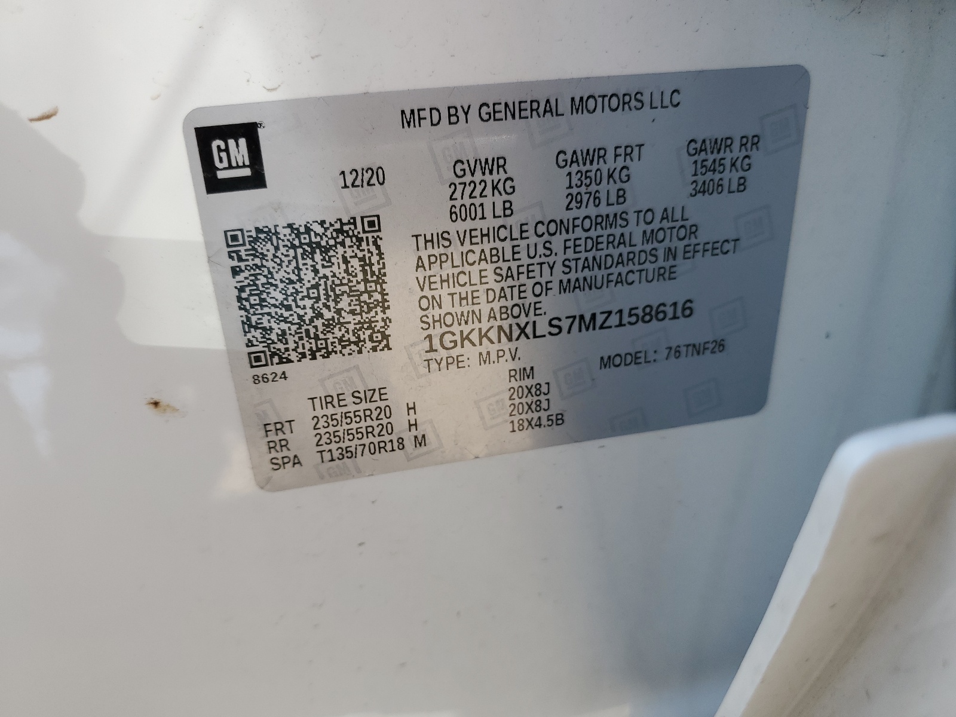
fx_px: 718
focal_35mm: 26
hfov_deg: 67.3
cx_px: 478
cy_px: 358
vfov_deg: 53.1
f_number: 1.5
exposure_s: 1/357
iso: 50
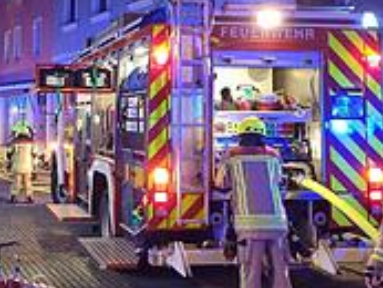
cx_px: 46
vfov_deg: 27.4
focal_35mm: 53
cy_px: 91
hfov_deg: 34.4
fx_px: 587
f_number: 1.8
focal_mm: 5.4
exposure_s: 1/50
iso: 800
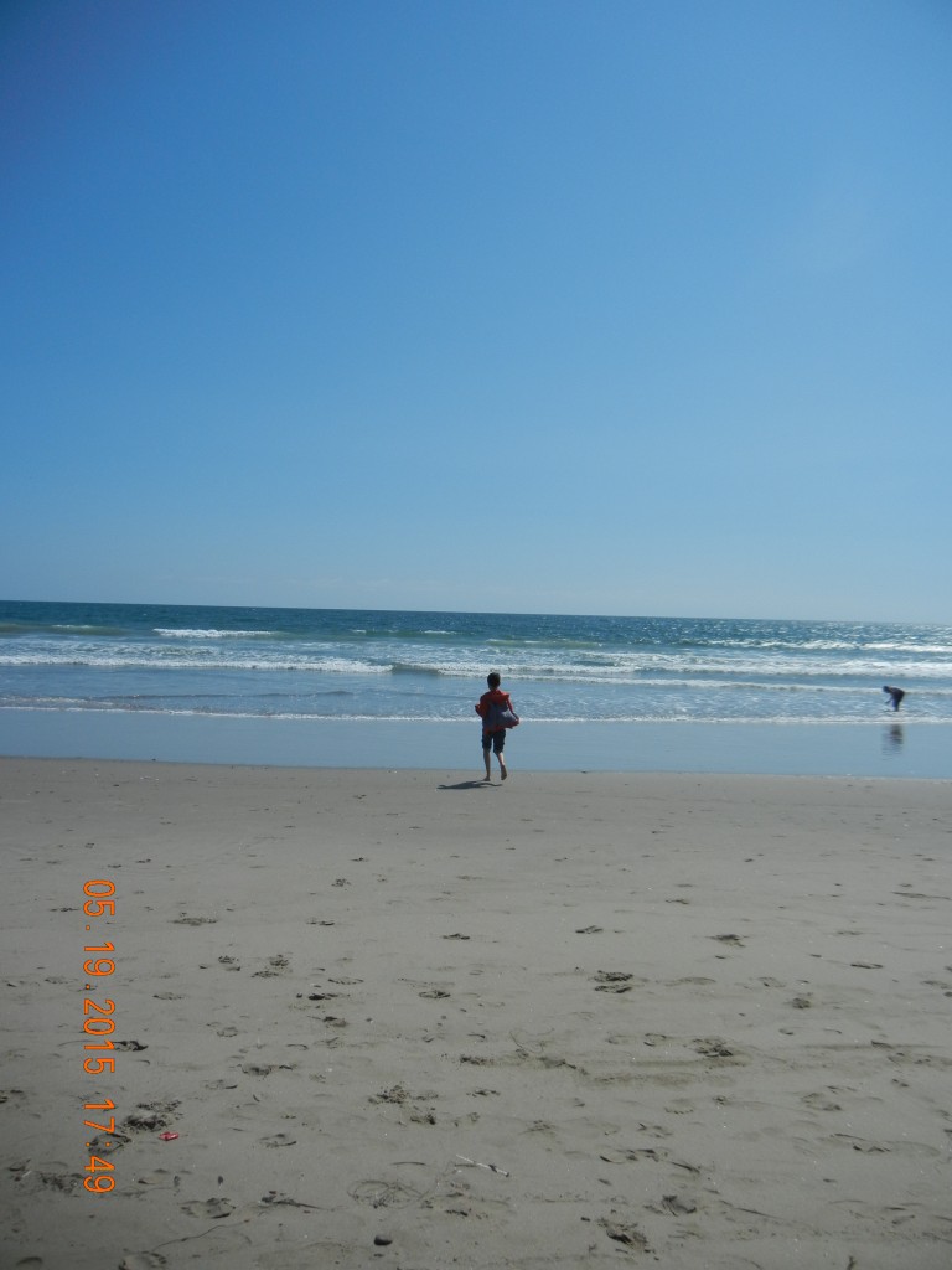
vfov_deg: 60.0
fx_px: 1100
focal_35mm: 30
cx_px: 476
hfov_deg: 46.8
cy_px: 635
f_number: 7
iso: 160
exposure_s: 1/1200
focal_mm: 5.4
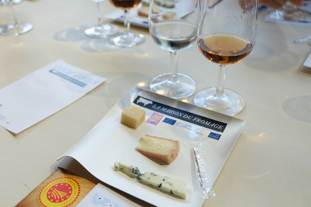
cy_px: 104
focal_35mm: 36
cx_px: 156
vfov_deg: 36.9
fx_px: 311
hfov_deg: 53.1
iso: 200
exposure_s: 1/60
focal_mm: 24.3
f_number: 4.2
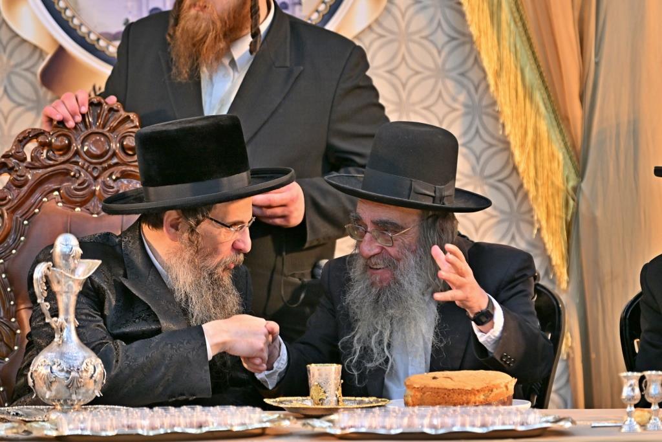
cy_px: 221
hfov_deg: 8.1
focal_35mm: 255
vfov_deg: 5.4
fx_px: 4690
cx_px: 331
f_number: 2.8
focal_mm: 170
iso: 400
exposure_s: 1/160
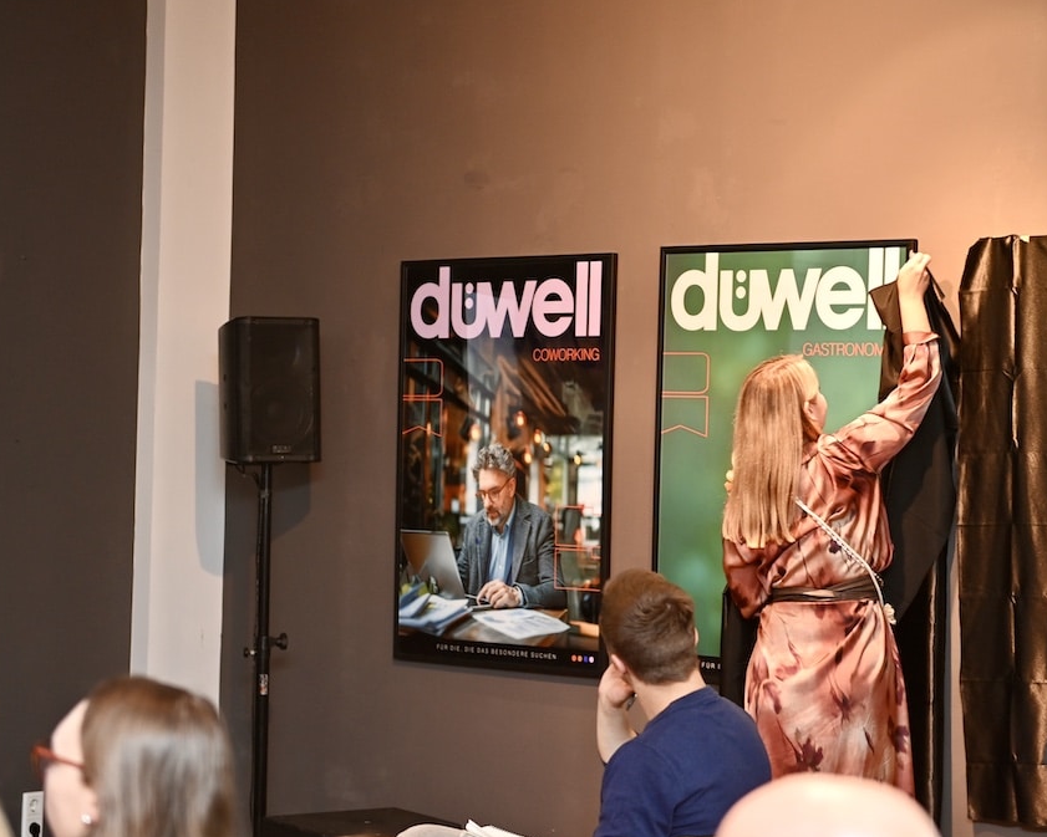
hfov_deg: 23.8
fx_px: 2479
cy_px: 421
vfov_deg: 19.2
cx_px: 584
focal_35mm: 80
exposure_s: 1/100
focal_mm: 70
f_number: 2.8
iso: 640
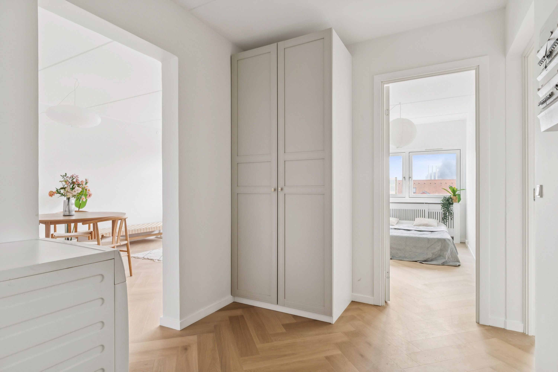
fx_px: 298
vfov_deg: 64.0
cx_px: 279
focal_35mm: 19
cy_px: 186
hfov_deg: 86.3
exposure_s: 1/15
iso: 250
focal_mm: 12.8
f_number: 7.1
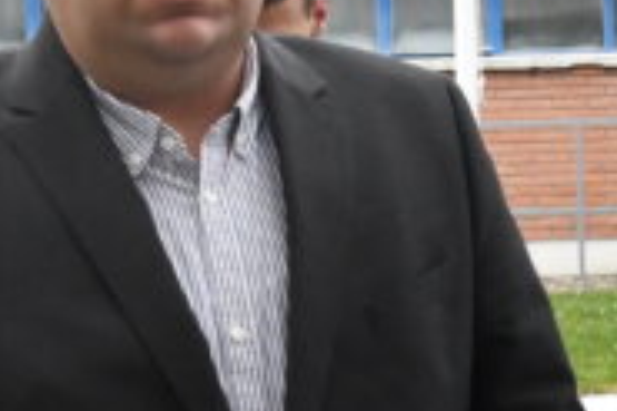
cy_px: 339
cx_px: 604
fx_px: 2945
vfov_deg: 8.0
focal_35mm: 172
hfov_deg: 11.8
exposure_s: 1/320
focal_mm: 21
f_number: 9
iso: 2500
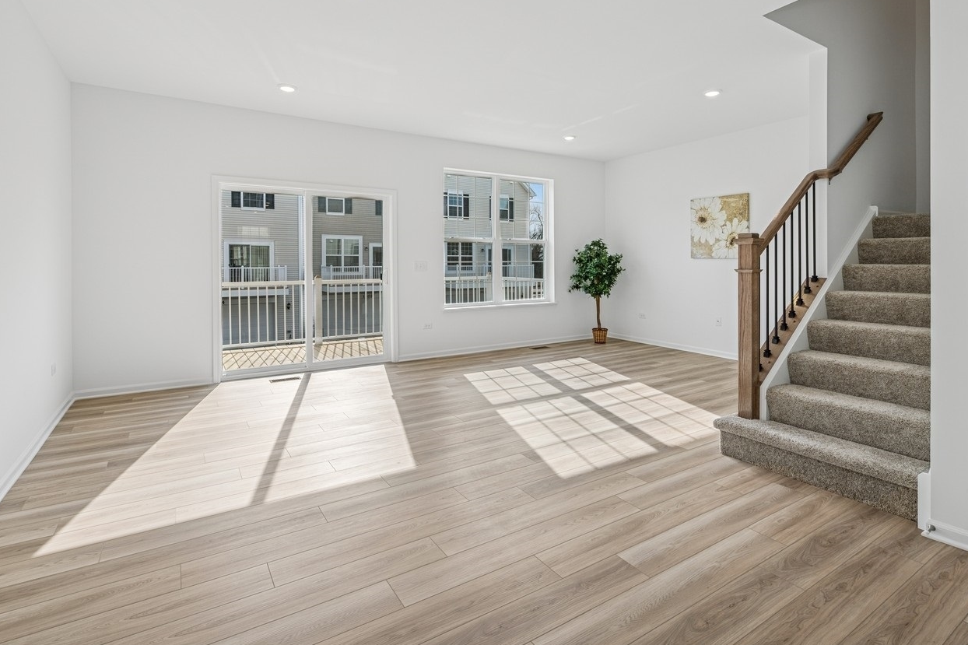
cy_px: 267
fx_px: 484
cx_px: 493
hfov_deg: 90.0
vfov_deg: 66.9
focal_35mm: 18
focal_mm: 14
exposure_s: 1/125
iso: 200
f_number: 9.5
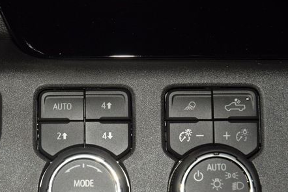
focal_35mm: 152
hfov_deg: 13.5
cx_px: 95
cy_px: 115
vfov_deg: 9.0
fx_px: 1216
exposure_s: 1/125
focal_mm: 70
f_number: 8
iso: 100
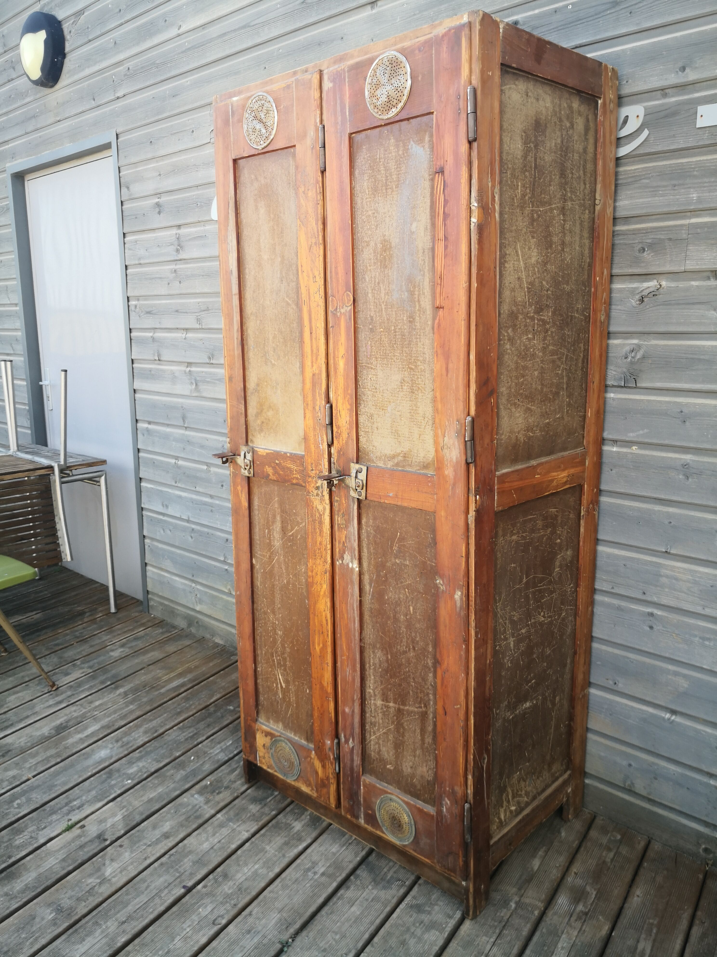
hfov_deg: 51.4
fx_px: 746
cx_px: 358
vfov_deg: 65.3
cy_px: 478
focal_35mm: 27
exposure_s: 1/211
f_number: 1.6
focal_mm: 3.95
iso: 50
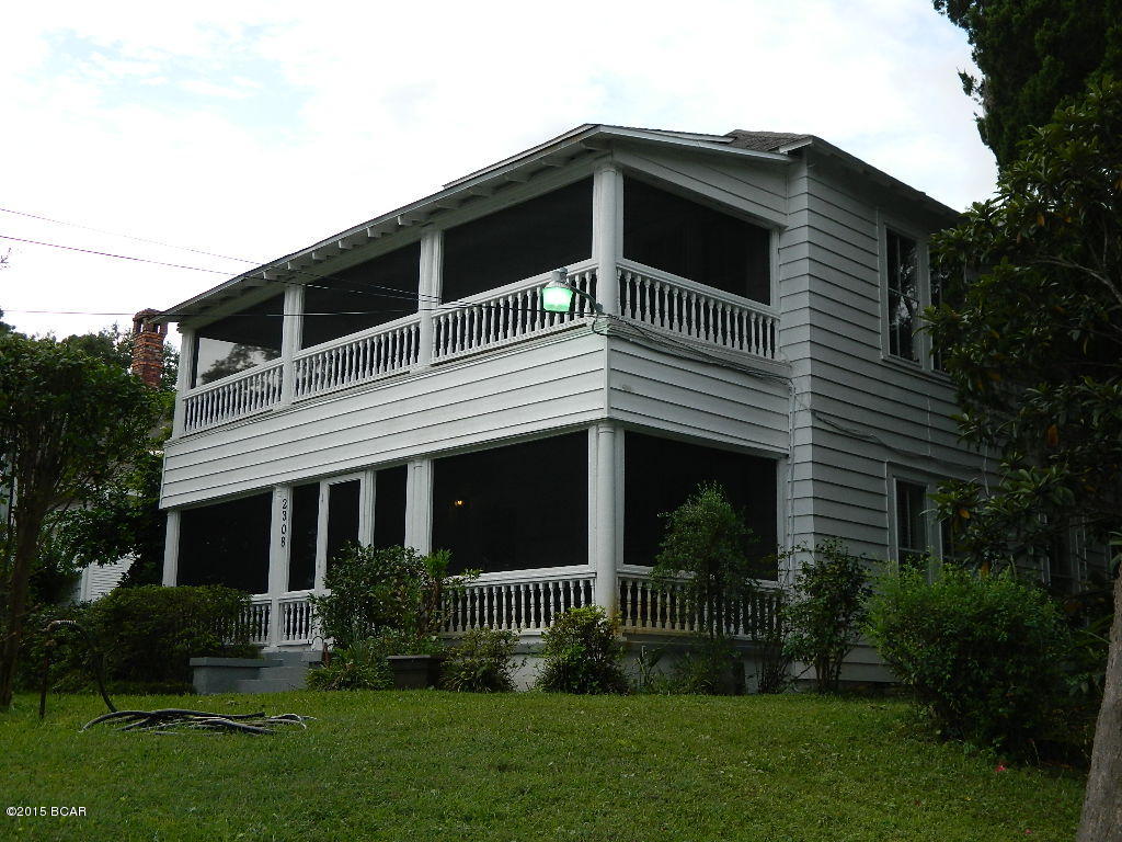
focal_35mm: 41
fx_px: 1329
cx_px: 561
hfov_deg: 45.8
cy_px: 421
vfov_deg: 35.1
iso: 110
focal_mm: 7.3
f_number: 3.5
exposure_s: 1/500
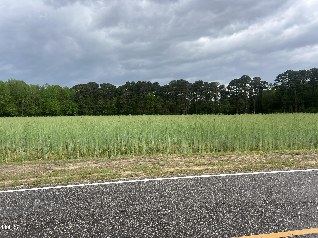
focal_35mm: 26
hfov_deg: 67.3
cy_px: 119
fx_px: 239
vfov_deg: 53.1
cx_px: 159
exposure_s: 1/894
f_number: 1.5
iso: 50
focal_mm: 5.7
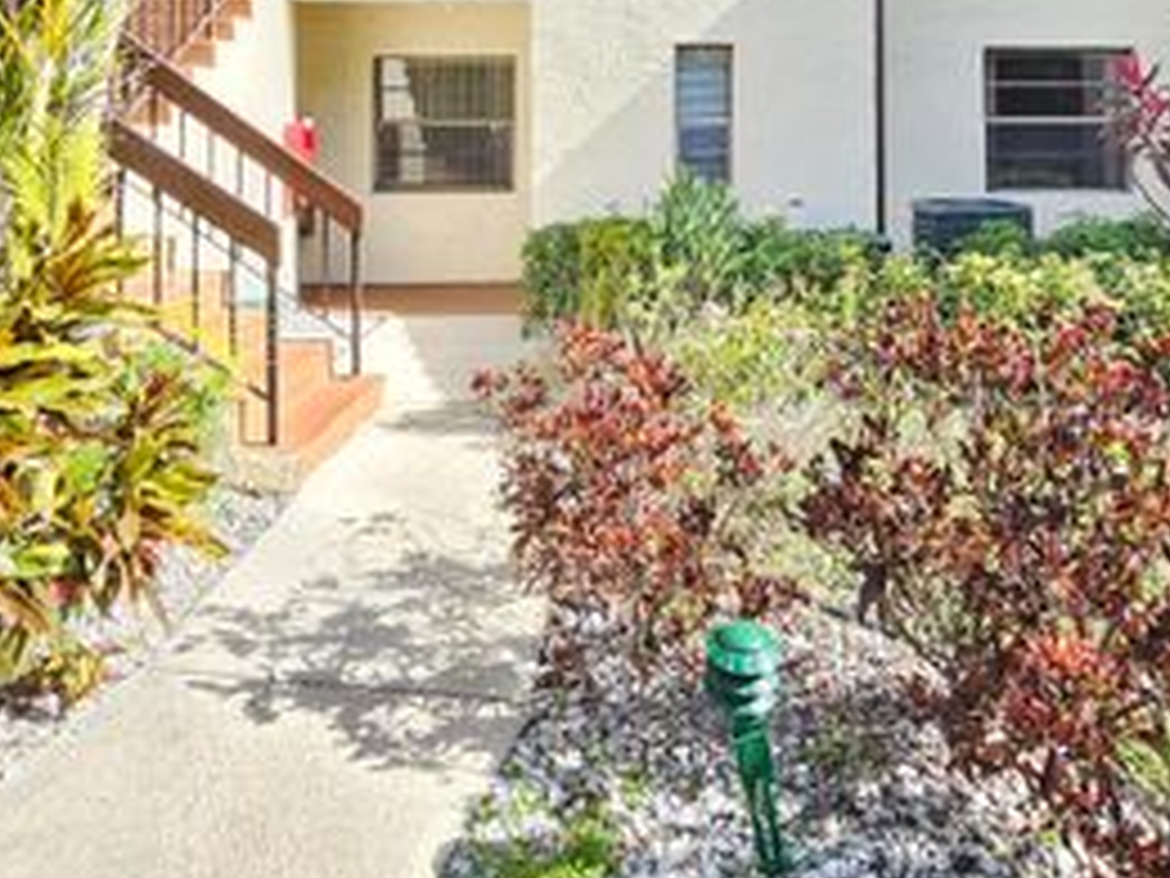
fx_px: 845
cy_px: 92
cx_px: 670
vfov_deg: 49.1
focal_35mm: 25
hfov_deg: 69.0
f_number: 2.2
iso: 50
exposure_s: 1/348
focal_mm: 2.2
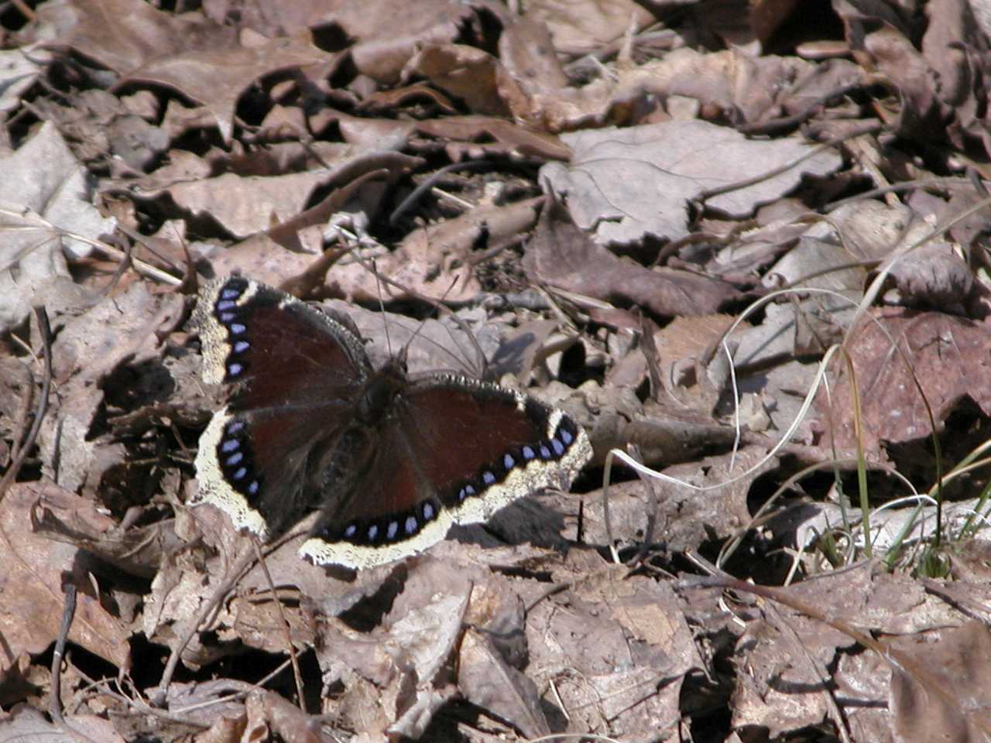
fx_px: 8016
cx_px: 496
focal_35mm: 280
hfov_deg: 7.1
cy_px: 372
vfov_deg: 5.3
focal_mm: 71.2
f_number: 4.2
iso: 100
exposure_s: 1/689
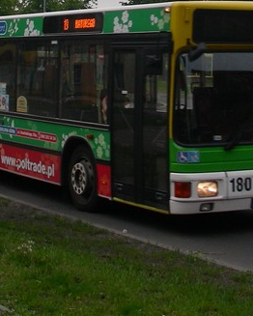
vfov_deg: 18.3
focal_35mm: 102
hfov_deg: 15.1
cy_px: -1
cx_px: 105
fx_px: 954
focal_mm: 6.3
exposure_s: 1/112
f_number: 4
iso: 50
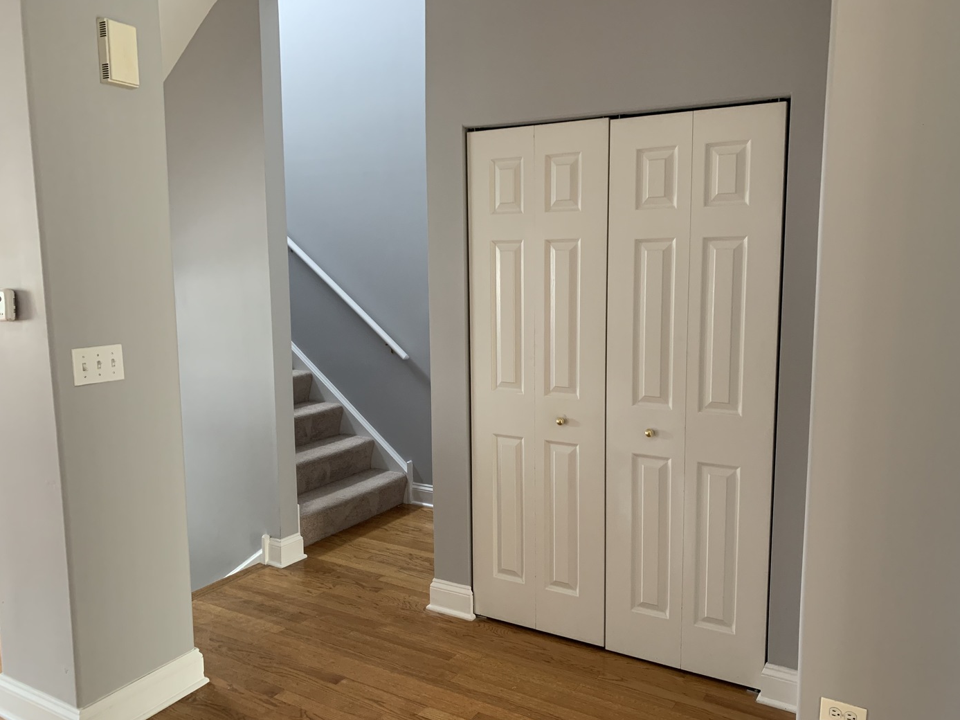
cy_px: 368
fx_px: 749
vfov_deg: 51.3
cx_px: 498
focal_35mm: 27
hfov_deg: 65.3
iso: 250
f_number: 1.8
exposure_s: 1/60
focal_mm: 4.25
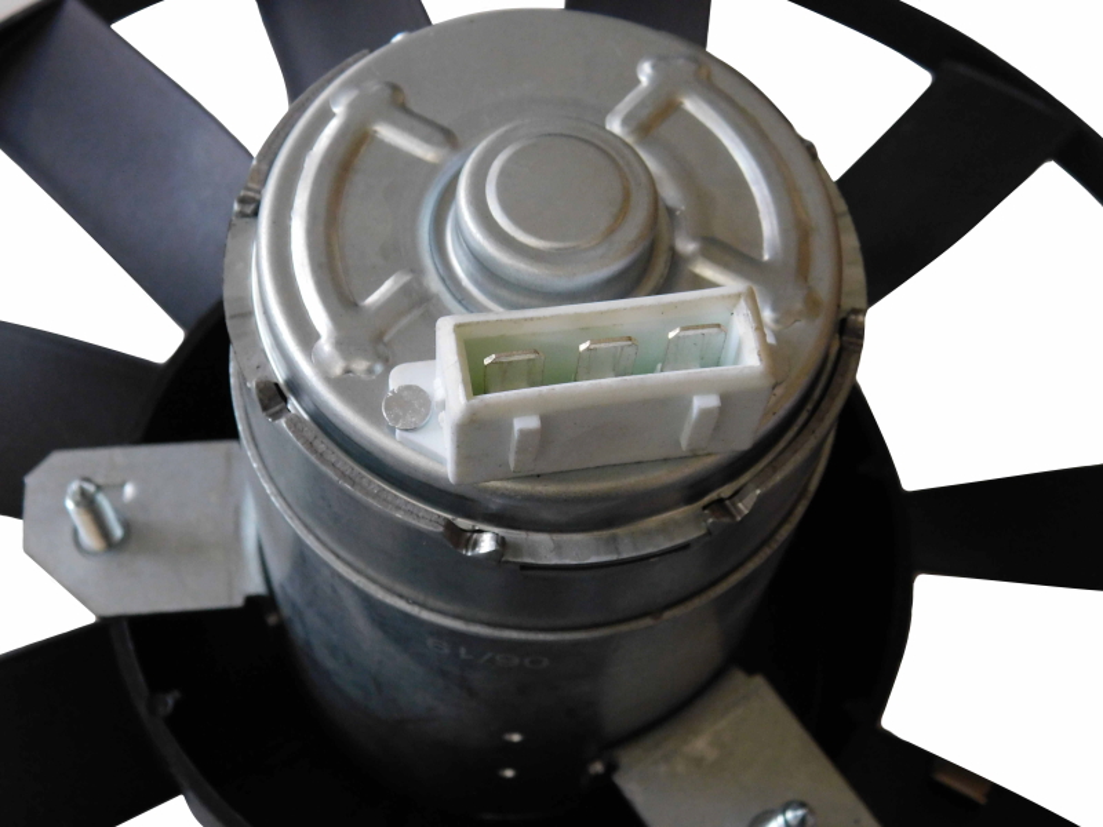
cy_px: 414
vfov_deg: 28.6
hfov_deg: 37.5
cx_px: 552
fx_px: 1625
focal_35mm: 51
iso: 400
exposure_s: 1/13
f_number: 3.8
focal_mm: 9
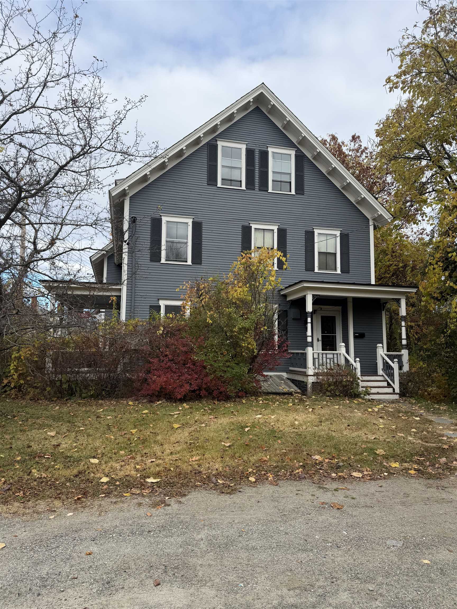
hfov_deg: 56.8
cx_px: 228
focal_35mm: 24
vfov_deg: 71.6
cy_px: 304
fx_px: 422
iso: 80
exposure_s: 1/1855
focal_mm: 6.76
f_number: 1.78
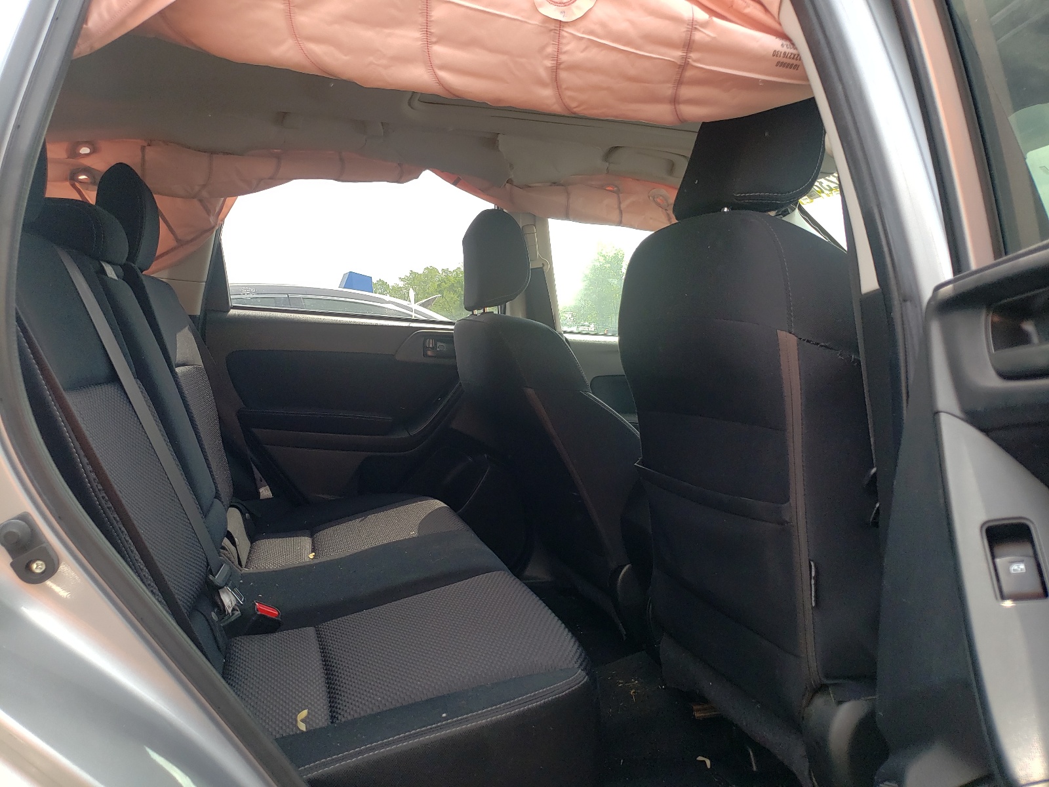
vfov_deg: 53.1
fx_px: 788
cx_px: 524
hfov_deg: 67.3
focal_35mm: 26
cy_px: 394
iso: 50
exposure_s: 1/400
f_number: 1.5
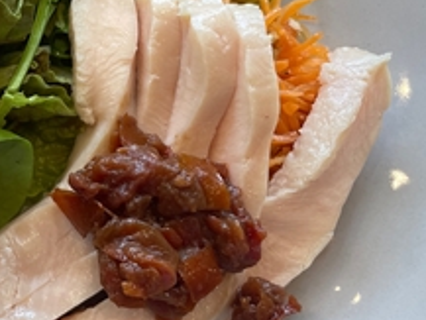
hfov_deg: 25.1
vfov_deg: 20.3
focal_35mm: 72
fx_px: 887
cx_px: -45
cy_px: 84
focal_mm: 4.2
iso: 40
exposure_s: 1/120
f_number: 1.6
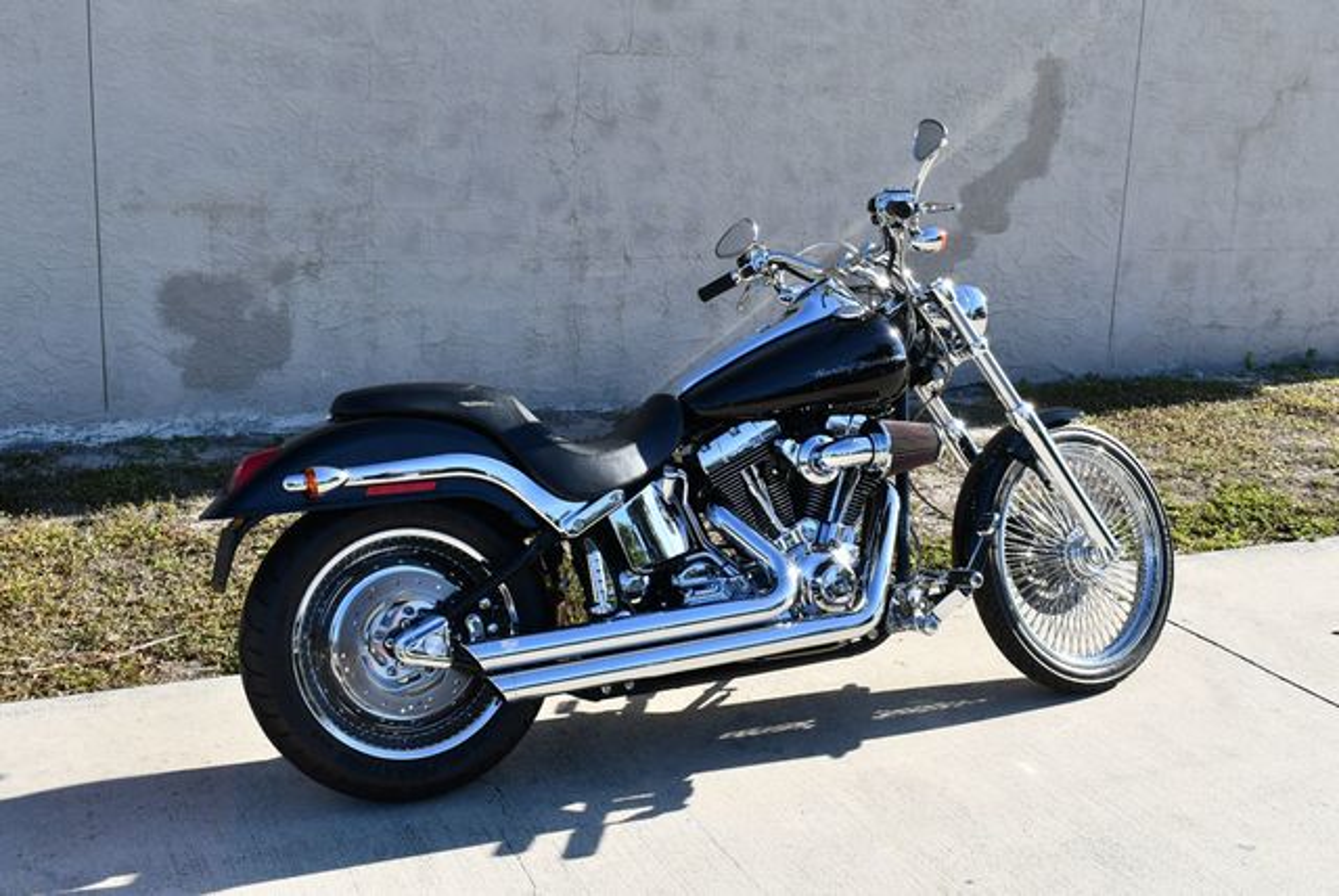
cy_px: 448
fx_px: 1489
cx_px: 670
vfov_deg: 33.5
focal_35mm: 40
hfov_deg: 48.4
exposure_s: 1/250
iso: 200
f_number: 8
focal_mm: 20
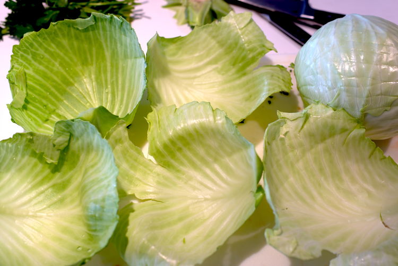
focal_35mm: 45
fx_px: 497
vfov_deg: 29.9
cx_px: 199
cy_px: 133
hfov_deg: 43.6
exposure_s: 1/50
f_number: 2.8
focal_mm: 30
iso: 125
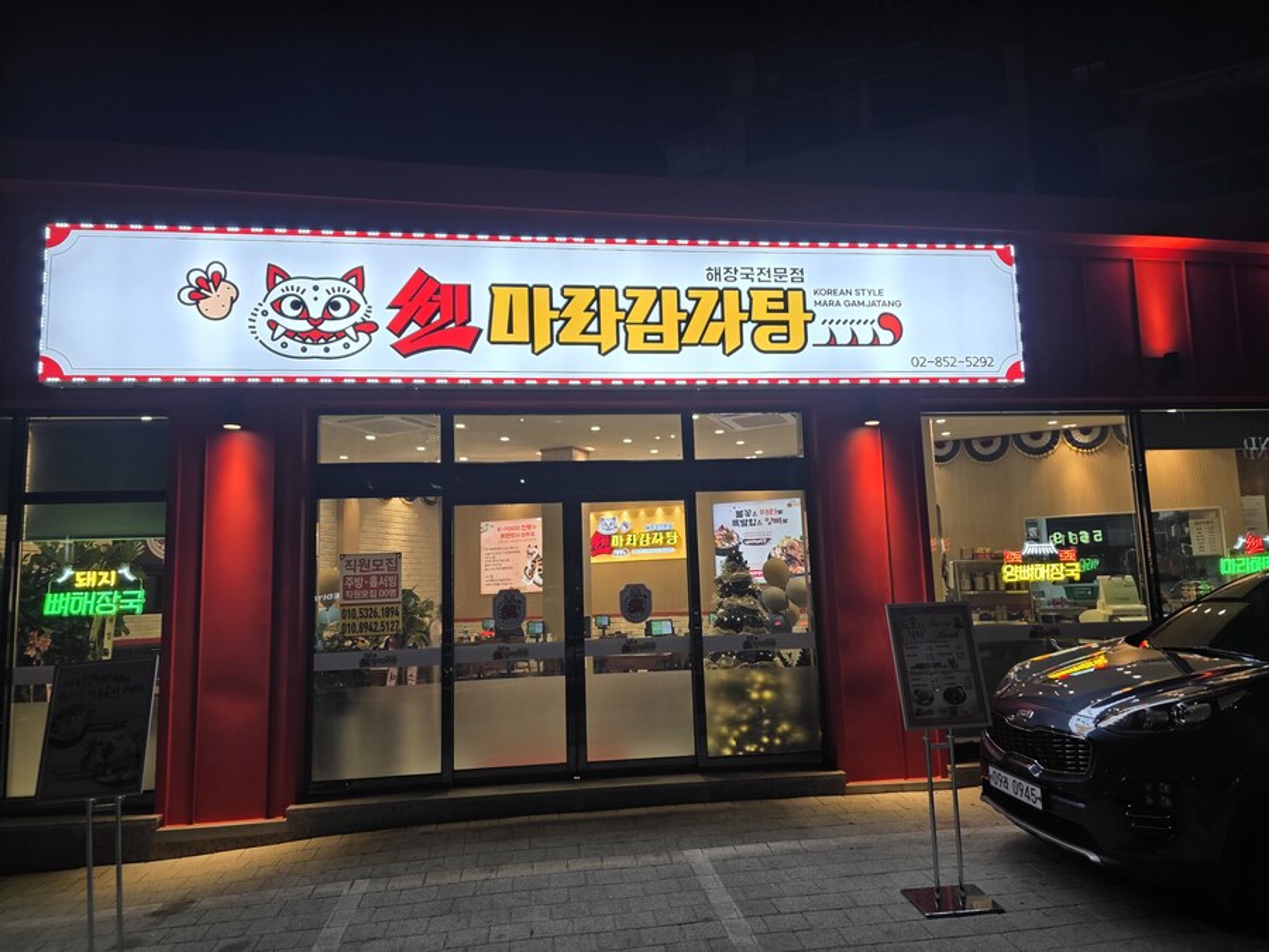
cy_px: 476
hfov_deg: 73.9
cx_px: 634
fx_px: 843
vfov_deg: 58.9
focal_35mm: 23
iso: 25
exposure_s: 1/60
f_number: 1.7
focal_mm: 6.3
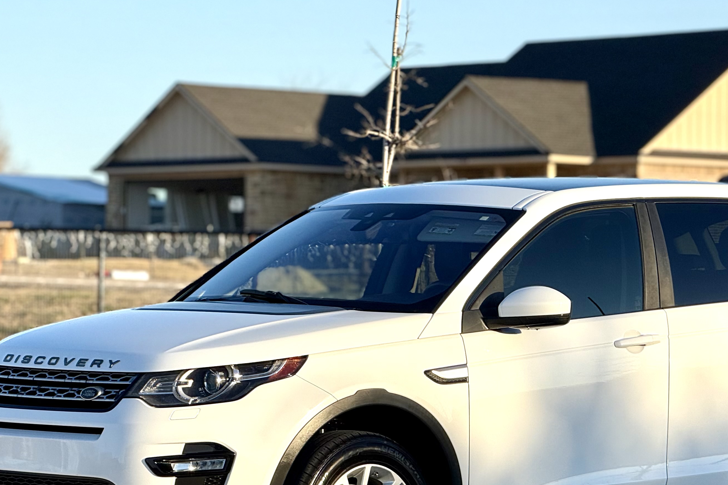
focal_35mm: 191
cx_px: 435
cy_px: 339
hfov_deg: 10.8
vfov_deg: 7.2
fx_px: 3862
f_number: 2.8
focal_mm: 15.66
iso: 50
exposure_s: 1/1271
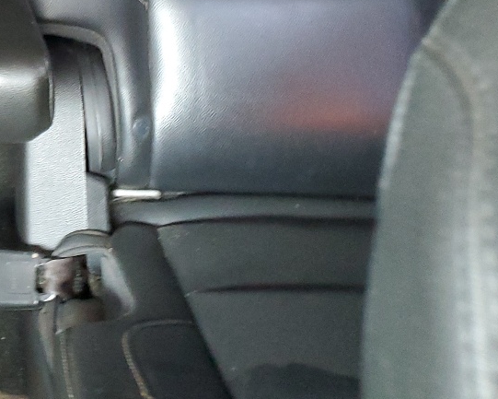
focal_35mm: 75
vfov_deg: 18.7
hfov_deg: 21.9
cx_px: -212
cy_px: -145
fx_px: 1106
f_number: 1.5
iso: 292
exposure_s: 1/24
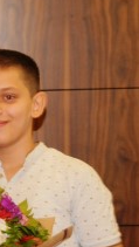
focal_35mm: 282
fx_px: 1844
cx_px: -107
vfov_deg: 7.6
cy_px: 143
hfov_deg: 4.3
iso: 800
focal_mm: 72
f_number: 5.3
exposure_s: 1/60
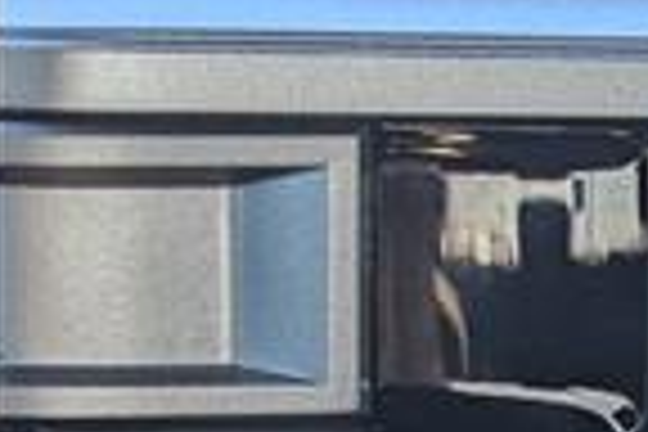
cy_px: 914
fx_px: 4068
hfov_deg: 8.5
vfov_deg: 5.9
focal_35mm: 226
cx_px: 1431
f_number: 1.68
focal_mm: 6.9
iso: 35
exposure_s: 1/95.2
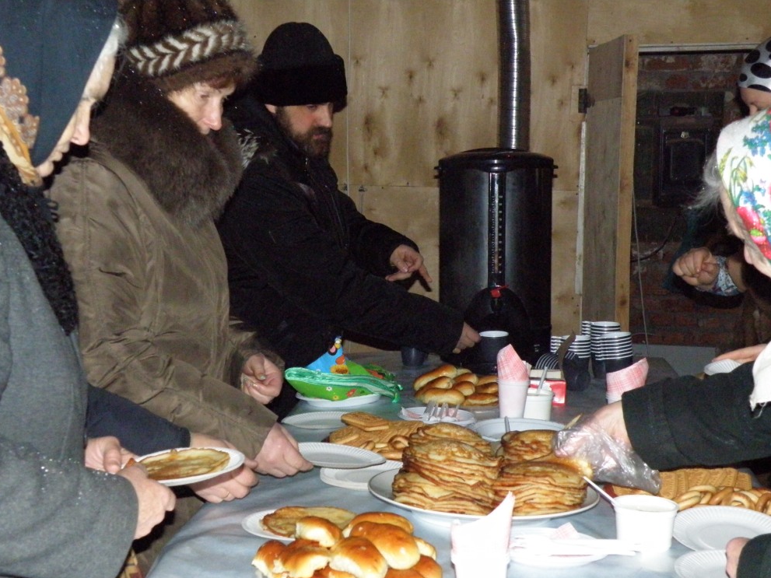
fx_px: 1381
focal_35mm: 62
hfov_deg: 31.2
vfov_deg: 23.6
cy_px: 298
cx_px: 385
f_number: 3.6
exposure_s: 1/500
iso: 800
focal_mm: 10.66
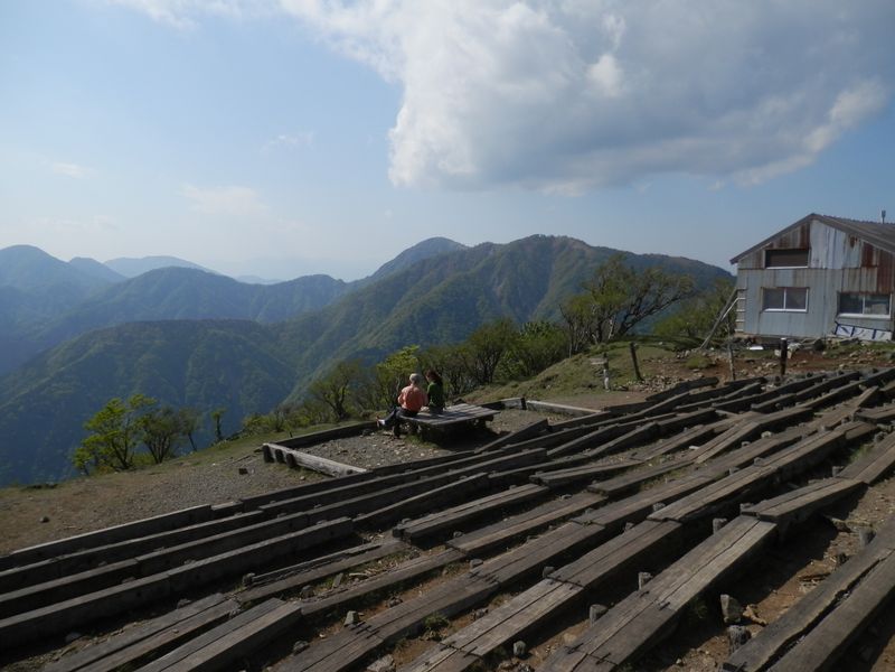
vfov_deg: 54.9
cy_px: 336
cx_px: 448
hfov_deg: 69.4
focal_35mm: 25
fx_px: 646
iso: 80
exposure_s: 1/250
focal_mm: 4.5
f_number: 8.7
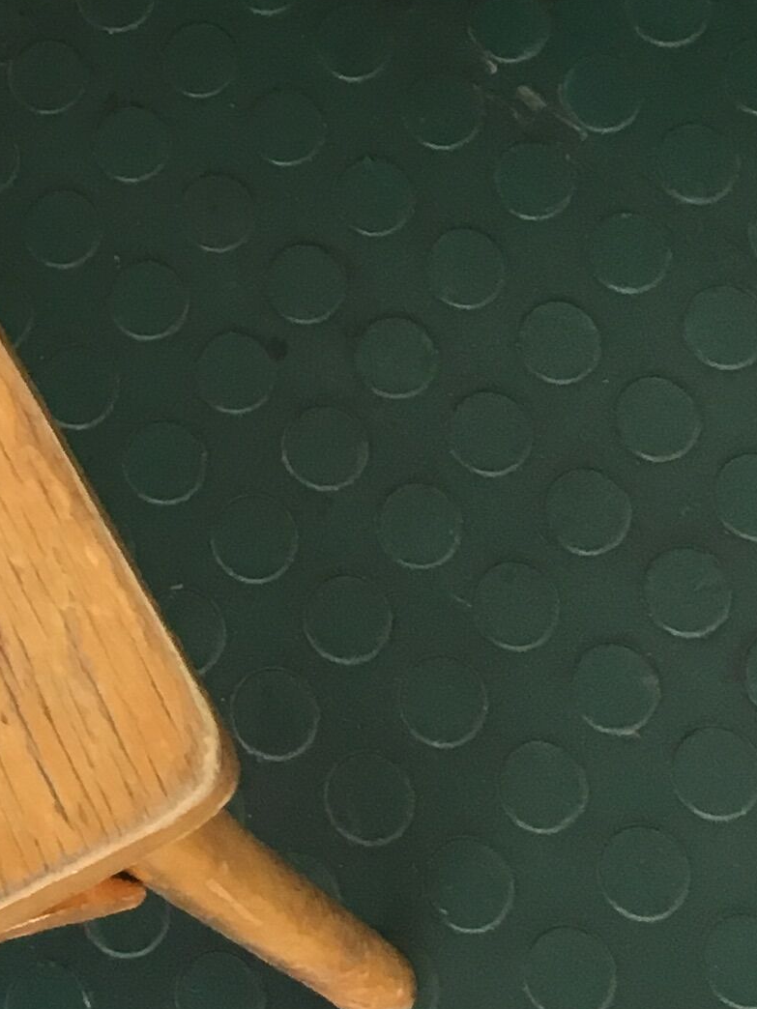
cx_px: -172
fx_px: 3266
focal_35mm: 112
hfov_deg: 12.9
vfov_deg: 16.0
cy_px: -539
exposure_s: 1/33
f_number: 2.2
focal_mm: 4.15
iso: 80
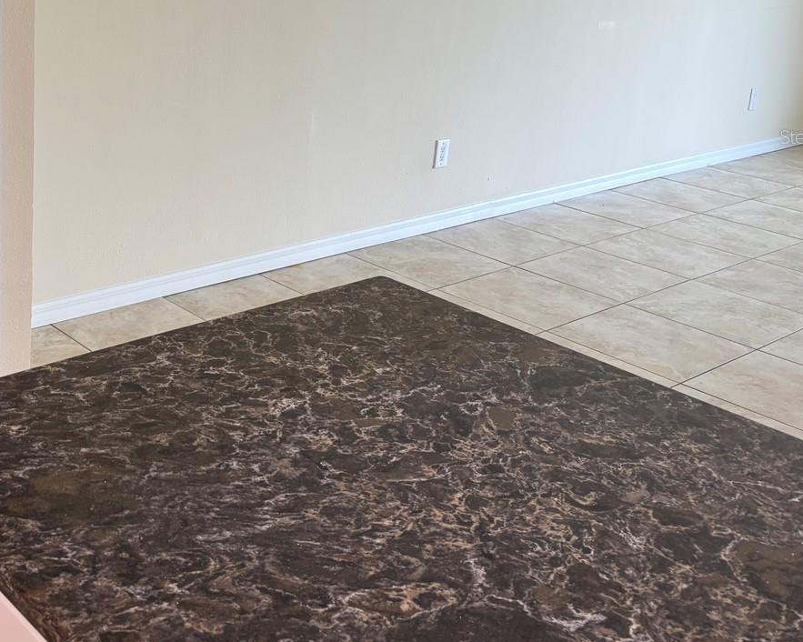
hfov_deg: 38.5
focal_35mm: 46
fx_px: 1093
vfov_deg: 31.9
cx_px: 138
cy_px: 136
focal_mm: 5.96
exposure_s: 1/120
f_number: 1.6
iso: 80
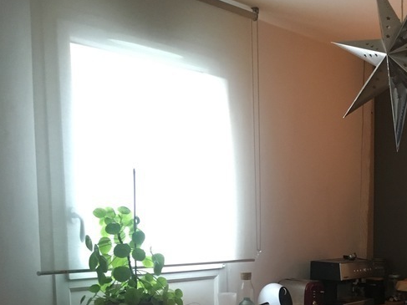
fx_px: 717
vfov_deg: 23.1
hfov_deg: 29.2
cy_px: 302
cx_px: 426
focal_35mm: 61
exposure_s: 1/20
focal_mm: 4.15
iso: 200
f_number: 2.2
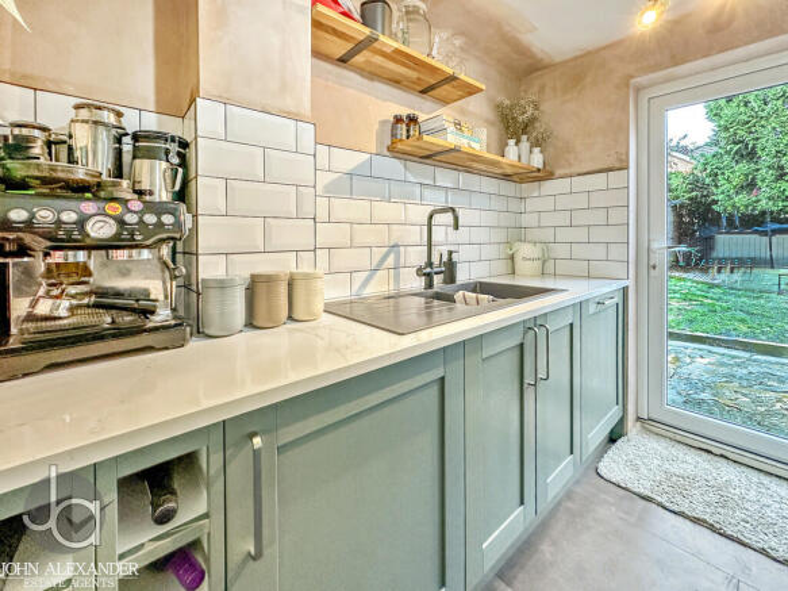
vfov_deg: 85.7
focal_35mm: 14
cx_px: 394
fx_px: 319
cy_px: 296
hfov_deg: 102.1
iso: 320
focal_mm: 2.22
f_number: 2.2
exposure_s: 1/100
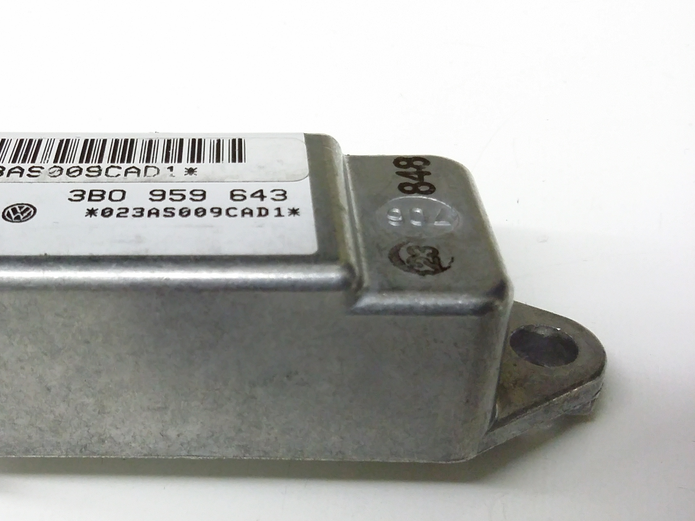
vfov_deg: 31.5
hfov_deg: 40.4
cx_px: 202
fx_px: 924
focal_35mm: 46
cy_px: 277
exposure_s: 1/15
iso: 250
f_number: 2.4
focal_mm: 3.4
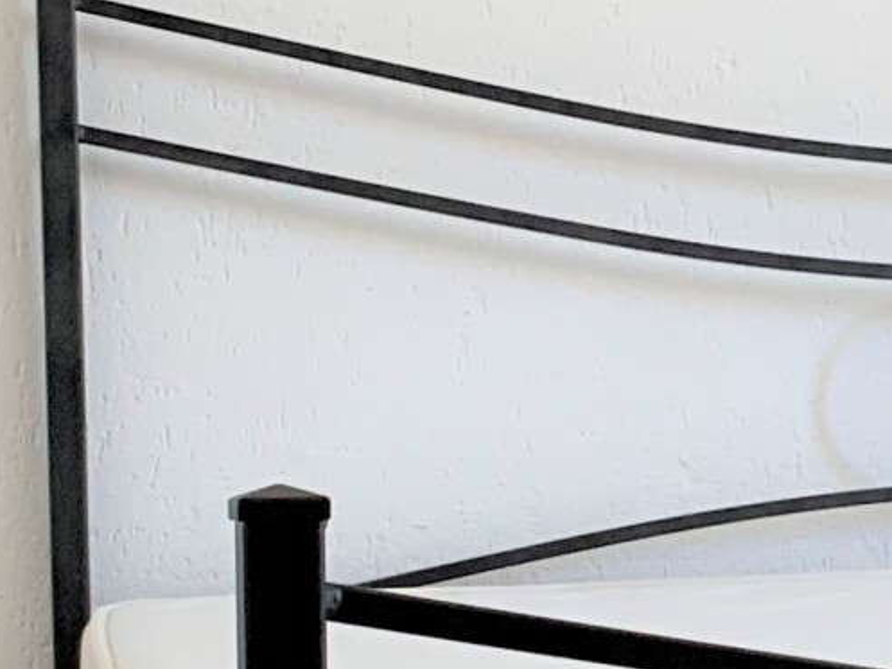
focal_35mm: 134
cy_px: 457
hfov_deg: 12.7
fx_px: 3454
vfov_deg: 11.1
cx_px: 1827
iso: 100
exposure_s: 1/72
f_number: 1.8
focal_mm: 4.25
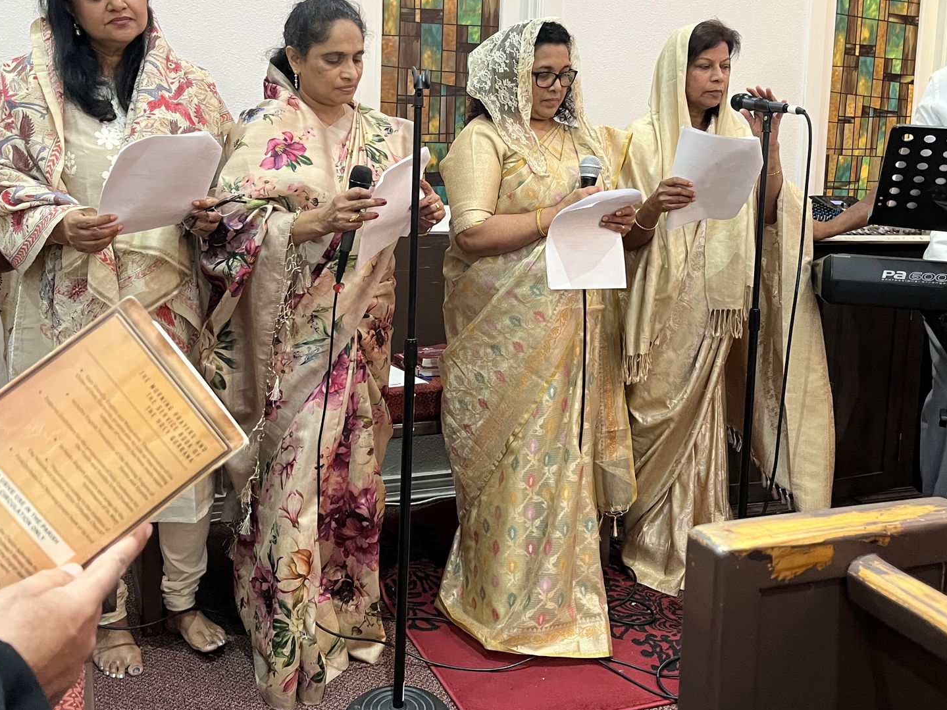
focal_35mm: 37
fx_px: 1012
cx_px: 467
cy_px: 229
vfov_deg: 38.2
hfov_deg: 50.1
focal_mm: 5.1
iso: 250
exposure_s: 1/60
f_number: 1.6
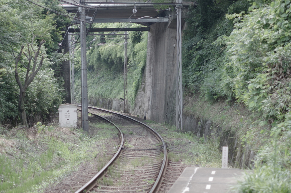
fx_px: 847
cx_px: 146
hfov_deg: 19.5
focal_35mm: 105
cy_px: 96
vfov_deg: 13.0
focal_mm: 70
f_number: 2.4
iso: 100
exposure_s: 1/400
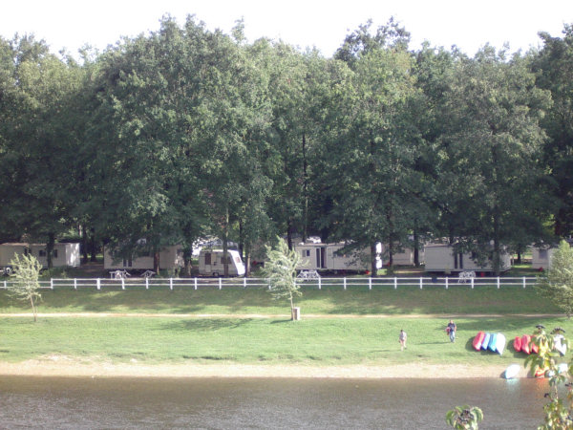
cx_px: 286
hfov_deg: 17.3
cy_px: 215
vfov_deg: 13.0
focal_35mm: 114
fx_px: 1887
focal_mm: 17.4
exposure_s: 1/160
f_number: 5
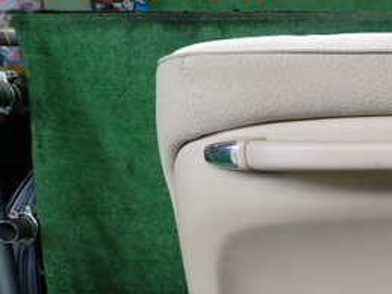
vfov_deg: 23.8
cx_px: 442
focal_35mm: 58
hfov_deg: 29.6
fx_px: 657
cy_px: 312
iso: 125
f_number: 2
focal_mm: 4.5
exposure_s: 1/60
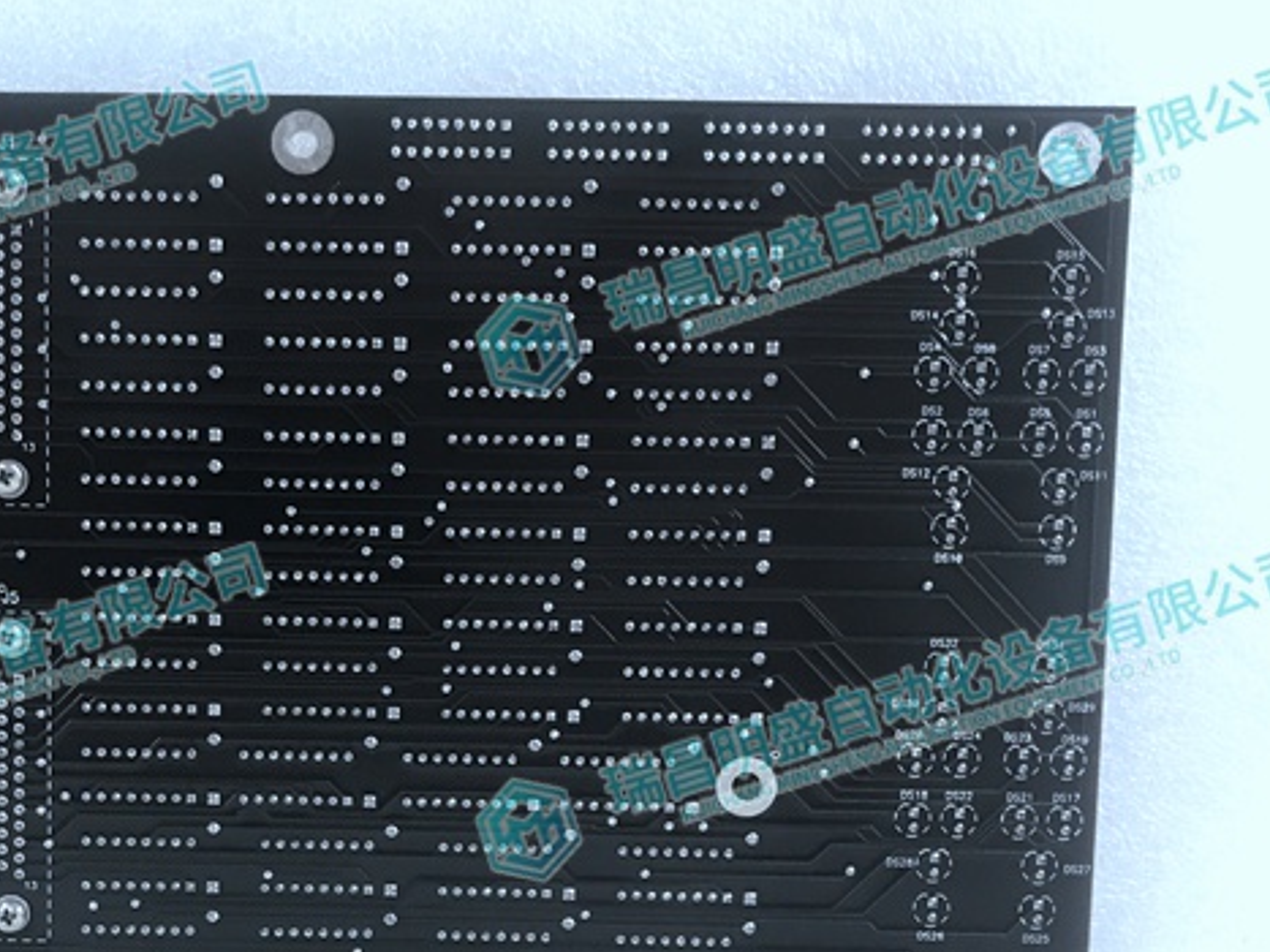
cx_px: 373
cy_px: 738
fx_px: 1651
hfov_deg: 41.3
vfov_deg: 31.5
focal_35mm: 45
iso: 80
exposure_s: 1/17
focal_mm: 3.99
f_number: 1.8
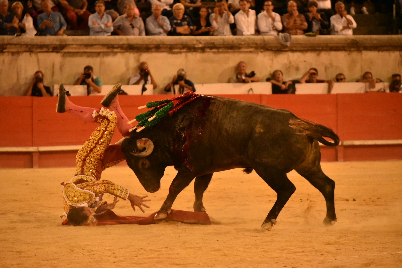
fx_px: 2233
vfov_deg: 6.9
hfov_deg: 10.3
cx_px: 201
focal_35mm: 200
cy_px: 134
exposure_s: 1/500
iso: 12800
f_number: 5.6
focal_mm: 200
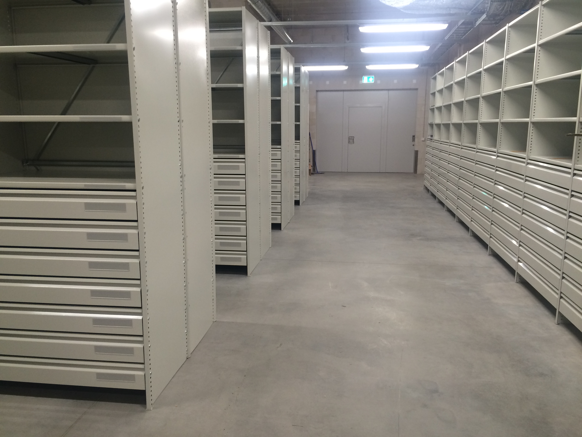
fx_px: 488
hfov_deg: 61.7
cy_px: 218
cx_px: 291
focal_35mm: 29
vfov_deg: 48.2
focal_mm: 4.15
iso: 50
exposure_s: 1/33
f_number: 2.2
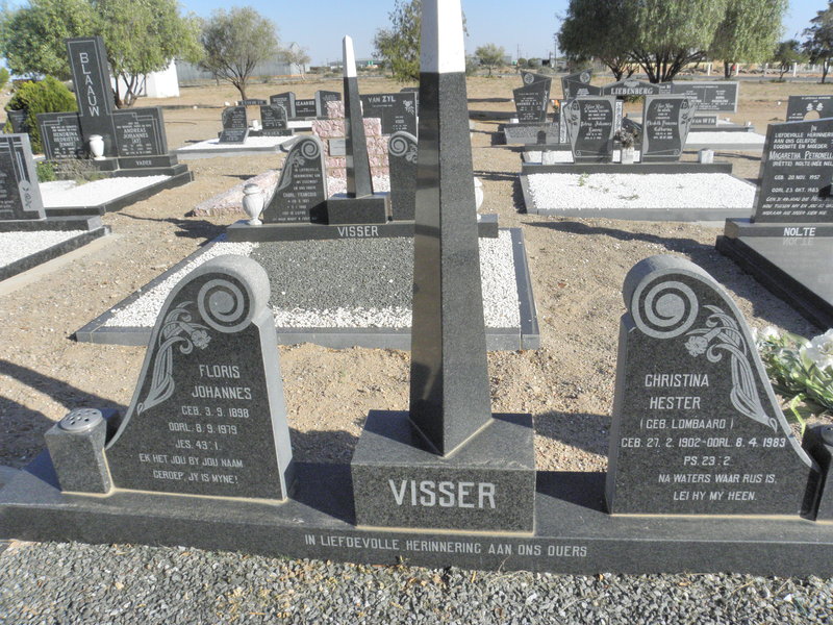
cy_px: 312
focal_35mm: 26
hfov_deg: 67.3
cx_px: 416
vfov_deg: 53.1
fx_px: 626
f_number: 6.3
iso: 200
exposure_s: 1/800
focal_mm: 4.6
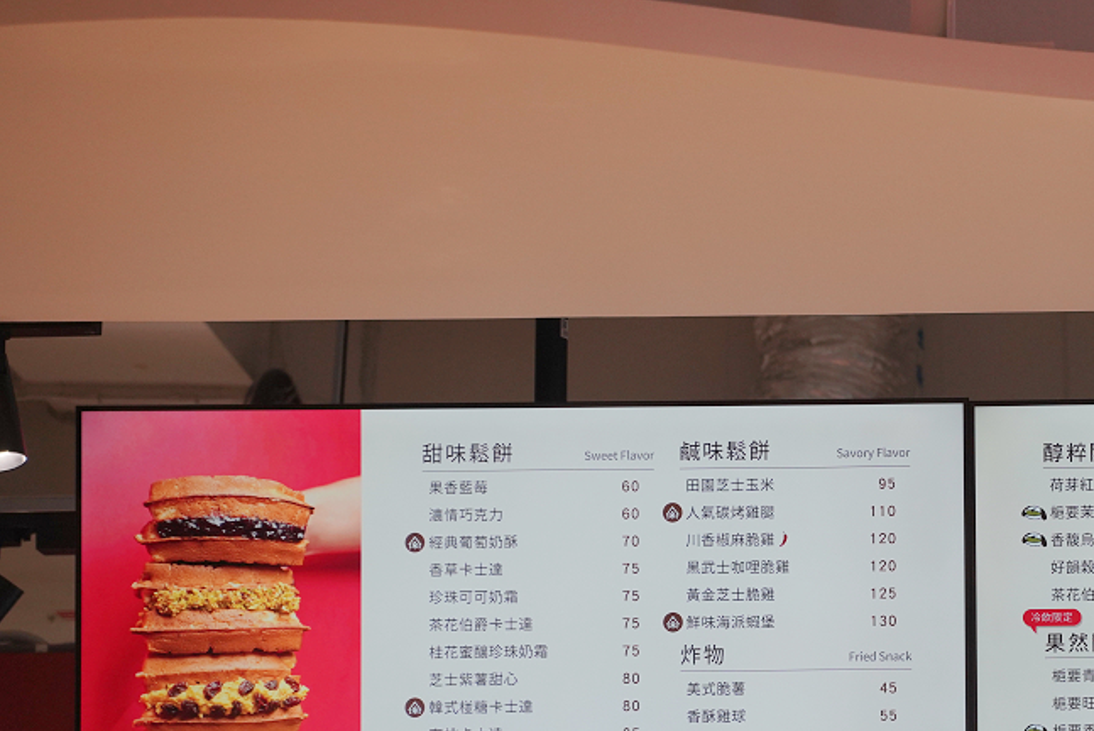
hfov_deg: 14.6
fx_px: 4226
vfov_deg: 9.9
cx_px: 994
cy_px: 572
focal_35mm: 139
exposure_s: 1/160
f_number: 4
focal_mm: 75
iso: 1000
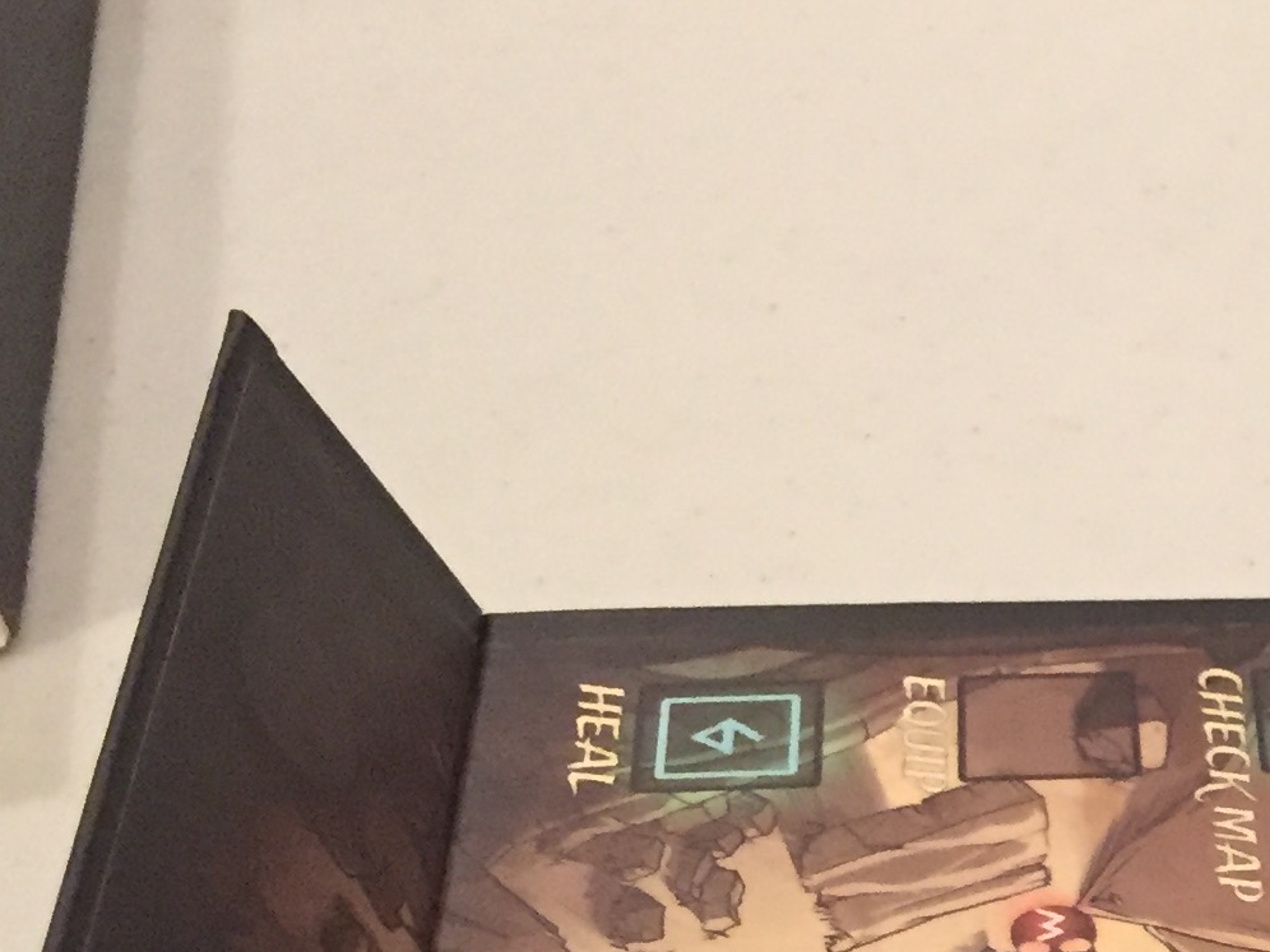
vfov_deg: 15.2
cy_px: 1013
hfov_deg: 18.5
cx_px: 1853
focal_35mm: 95
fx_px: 3485
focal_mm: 4.15
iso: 250
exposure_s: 1/30
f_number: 2.2
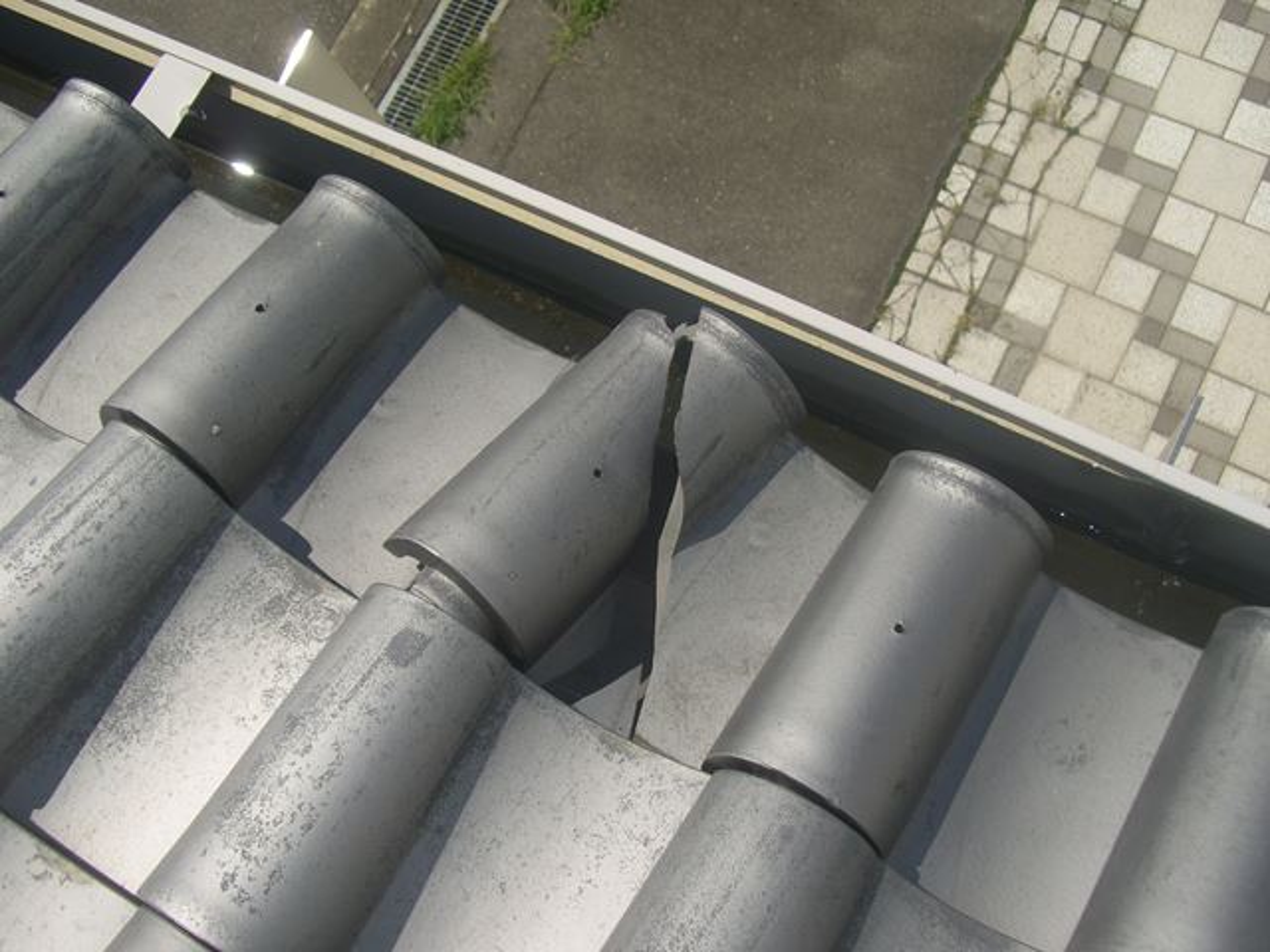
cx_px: 635
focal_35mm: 38
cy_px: 476
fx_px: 1394
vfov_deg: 37.7
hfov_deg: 49.0
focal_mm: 7.9
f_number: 5.6
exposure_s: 1/400
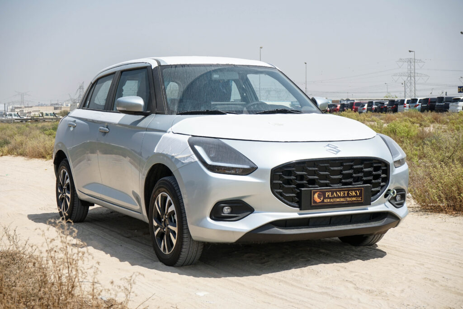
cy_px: 154
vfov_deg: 23.4
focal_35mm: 58
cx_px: 232
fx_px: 746
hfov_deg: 34.5
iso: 400
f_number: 10
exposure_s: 1/800
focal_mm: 58
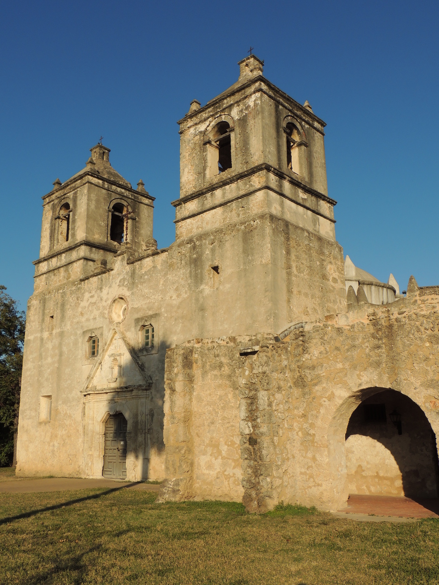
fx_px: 558
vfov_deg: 55.4
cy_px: 292
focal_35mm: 33
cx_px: 220
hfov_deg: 42.9
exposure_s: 1/1600
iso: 100
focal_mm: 5.8
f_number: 3.6
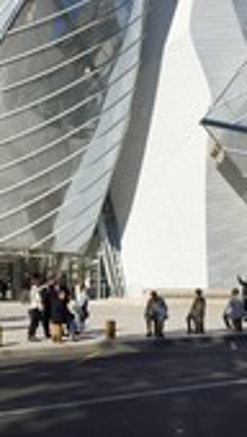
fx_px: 662
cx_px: 87
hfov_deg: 21.1
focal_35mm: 57
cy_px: 154
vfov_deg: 36.3
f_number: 16
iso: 200
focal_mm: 22
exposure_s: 1/250
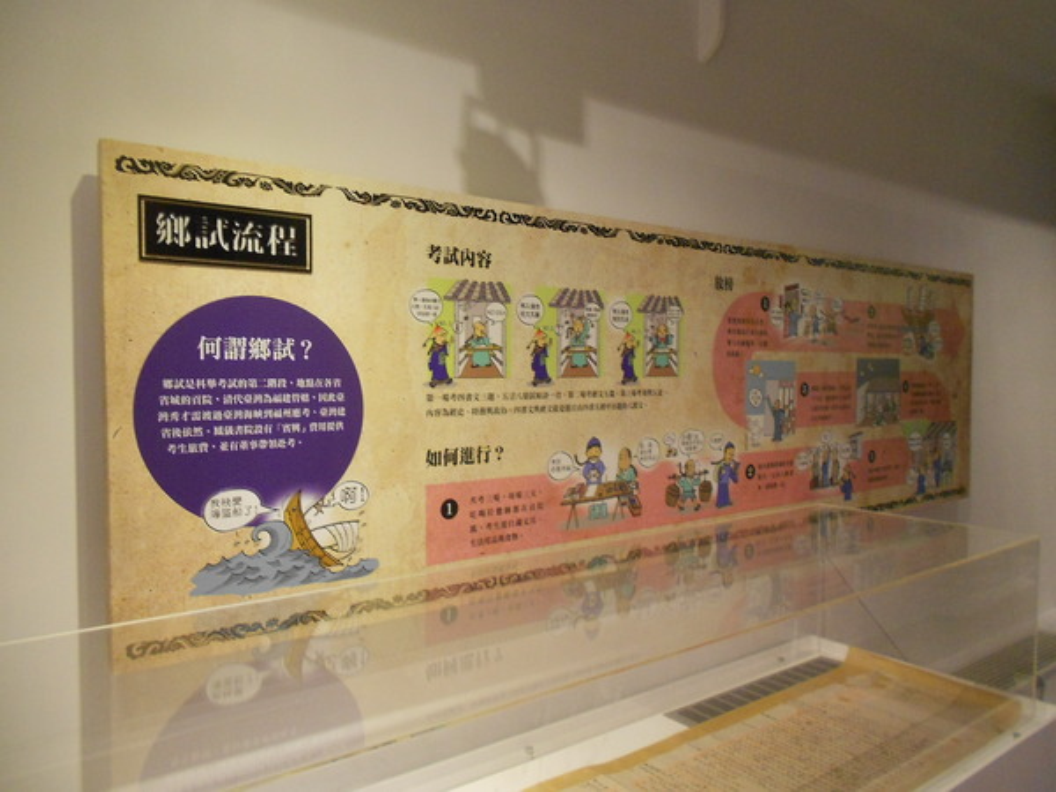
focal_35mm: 26
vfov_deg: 53.1
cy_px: 396
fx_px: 793
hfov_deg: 67.3
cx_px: 528
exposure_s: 1/20
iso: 400
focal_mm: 4.6
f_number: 3.2
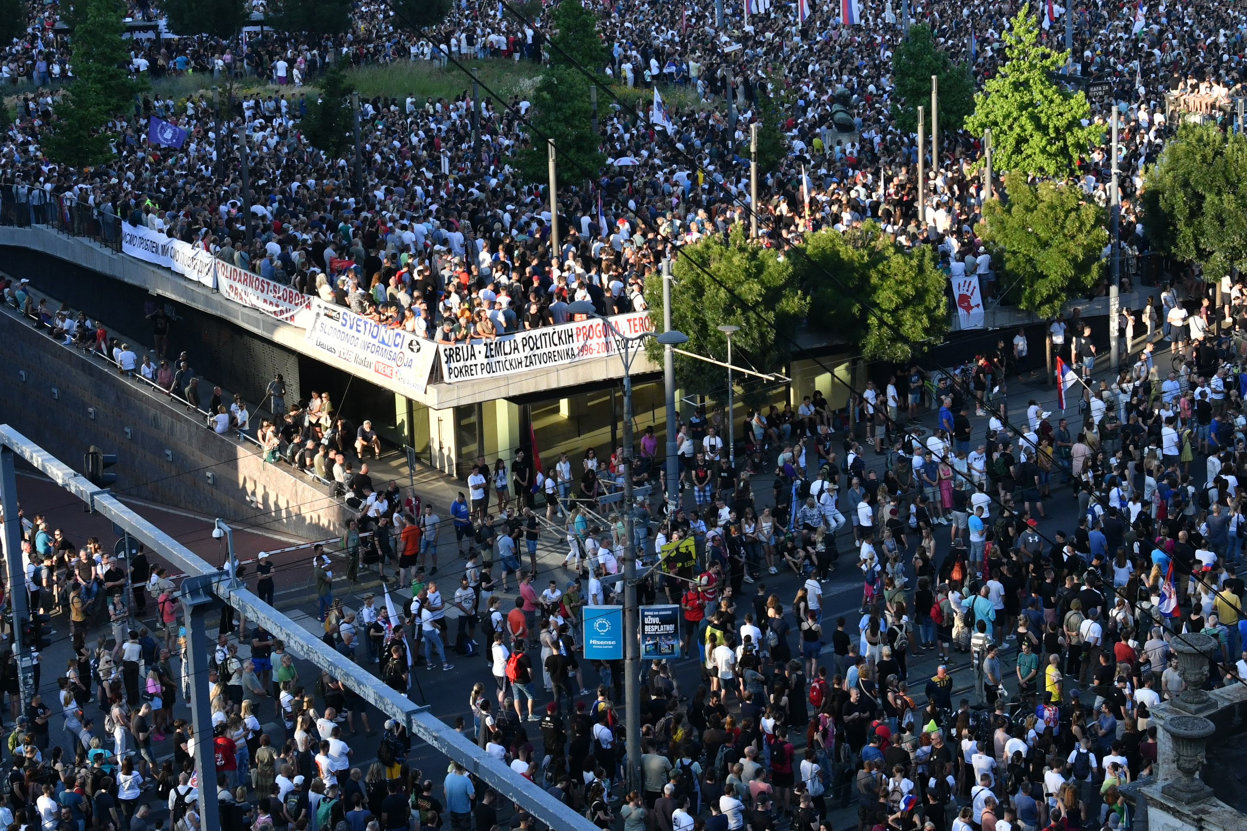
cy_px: 272
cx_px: 746
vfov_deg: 16.8
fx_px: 2806
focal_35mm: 81
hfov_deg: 25.0
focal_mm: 38
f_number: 5.6
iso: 800
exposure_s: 1/1600
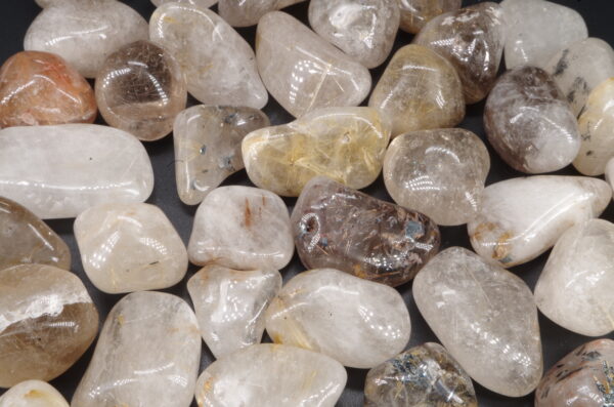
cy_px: 204
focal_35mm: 42
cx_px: 307
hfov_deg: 46.5
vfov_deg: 31.7
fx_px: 715
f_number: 5
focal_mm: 28.13
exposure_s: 1/1.67
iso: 100
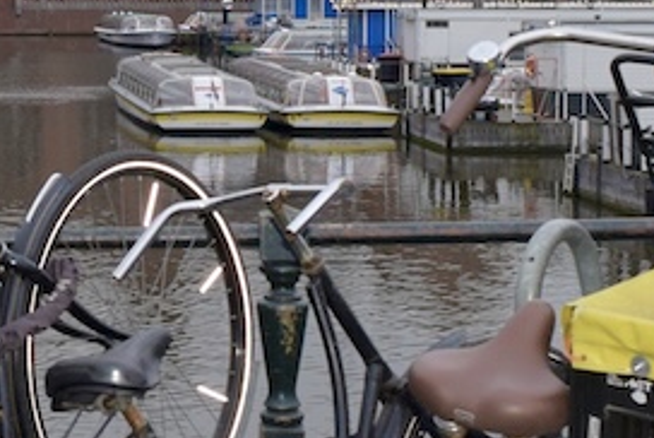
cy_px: -22
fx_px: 2164
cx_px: -176
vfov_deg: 11.4
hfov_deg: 16.3
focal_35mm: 119
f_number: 5.6
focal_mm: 18
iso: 720
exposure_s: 1/125
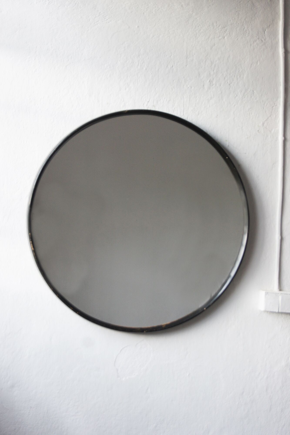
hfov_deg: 18.2
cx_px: 145
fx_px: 906
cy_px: 218
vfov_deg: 27.0
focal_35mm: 75
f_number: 5.6
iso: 400
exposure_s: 1/50
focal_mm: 50
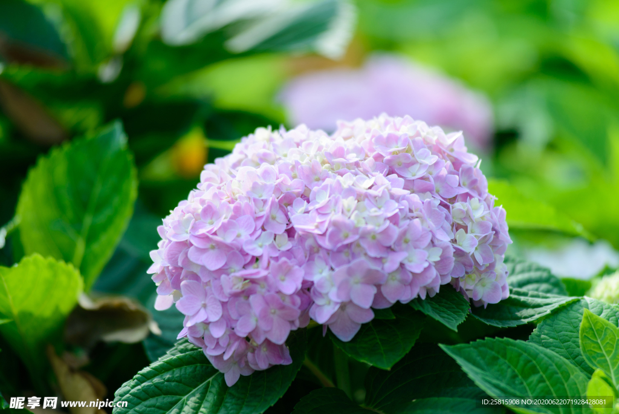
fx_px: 3441
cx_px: 310
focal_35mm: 200
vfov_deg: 6.9
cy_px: 207
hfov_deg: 10.3
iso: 200
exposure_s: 1/250
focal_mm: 200
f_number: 3.5
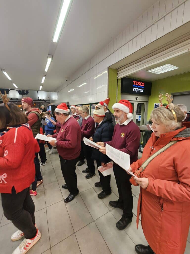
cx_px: 95
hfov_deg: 89.9
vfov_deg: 106.2
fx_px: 95
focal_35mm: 13
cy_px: 127
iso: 320
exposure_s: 1/50
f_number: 2.2
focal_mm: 2.2
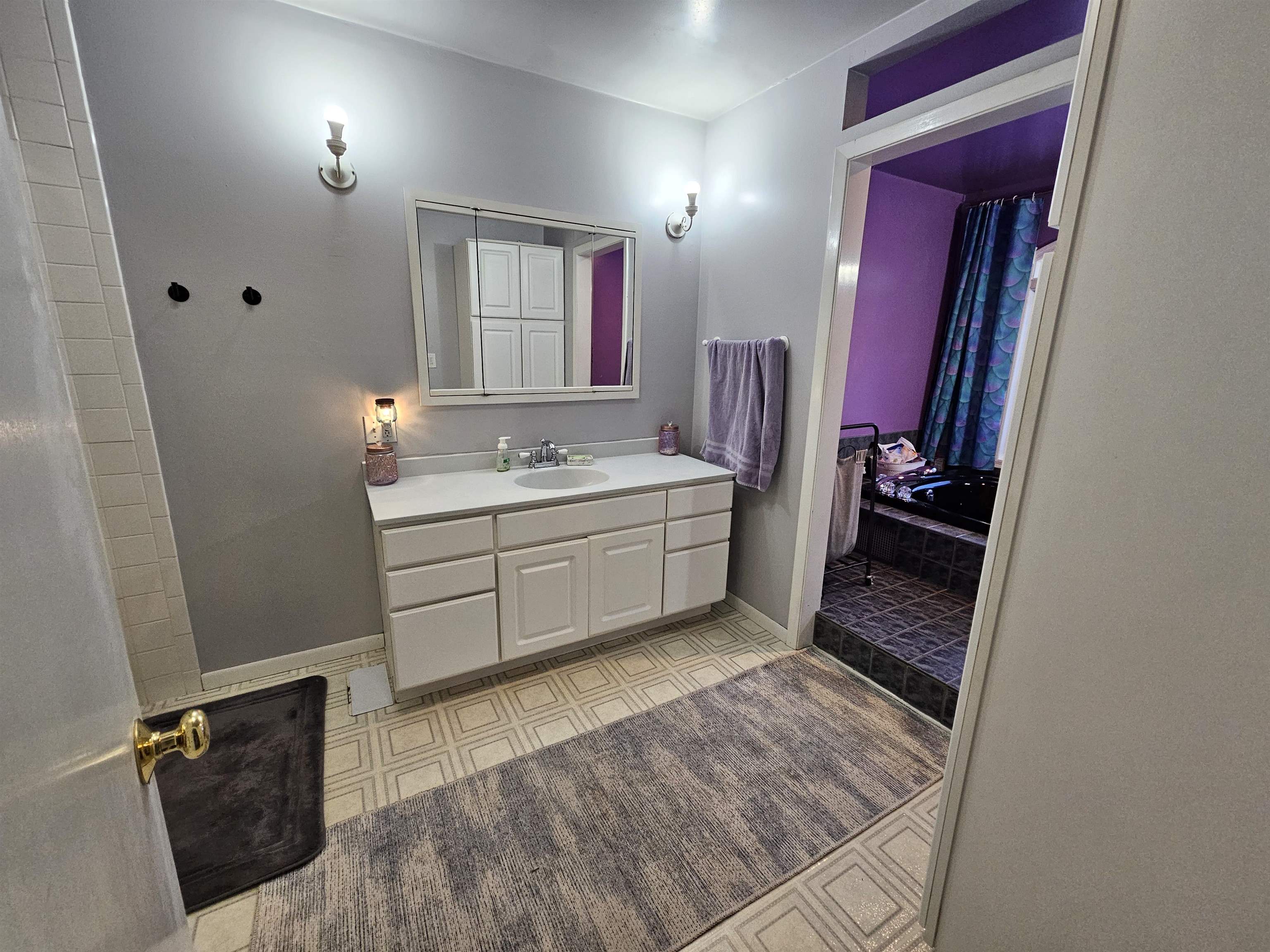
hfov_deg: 106.2
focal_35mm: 13
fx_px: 477
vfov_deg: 89.9
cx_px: 635
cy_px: 476
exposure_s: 1/60
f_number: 2.2
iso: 200
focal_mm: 2.2
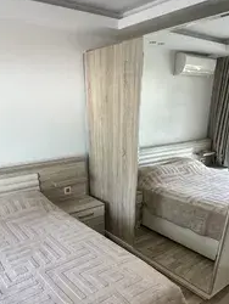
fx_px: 247
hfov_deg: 49.8
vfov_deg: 60.0
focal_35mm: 28
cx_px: 108
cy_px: 227
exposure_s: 1/100
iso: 200
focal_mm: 2.22
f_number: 2.2
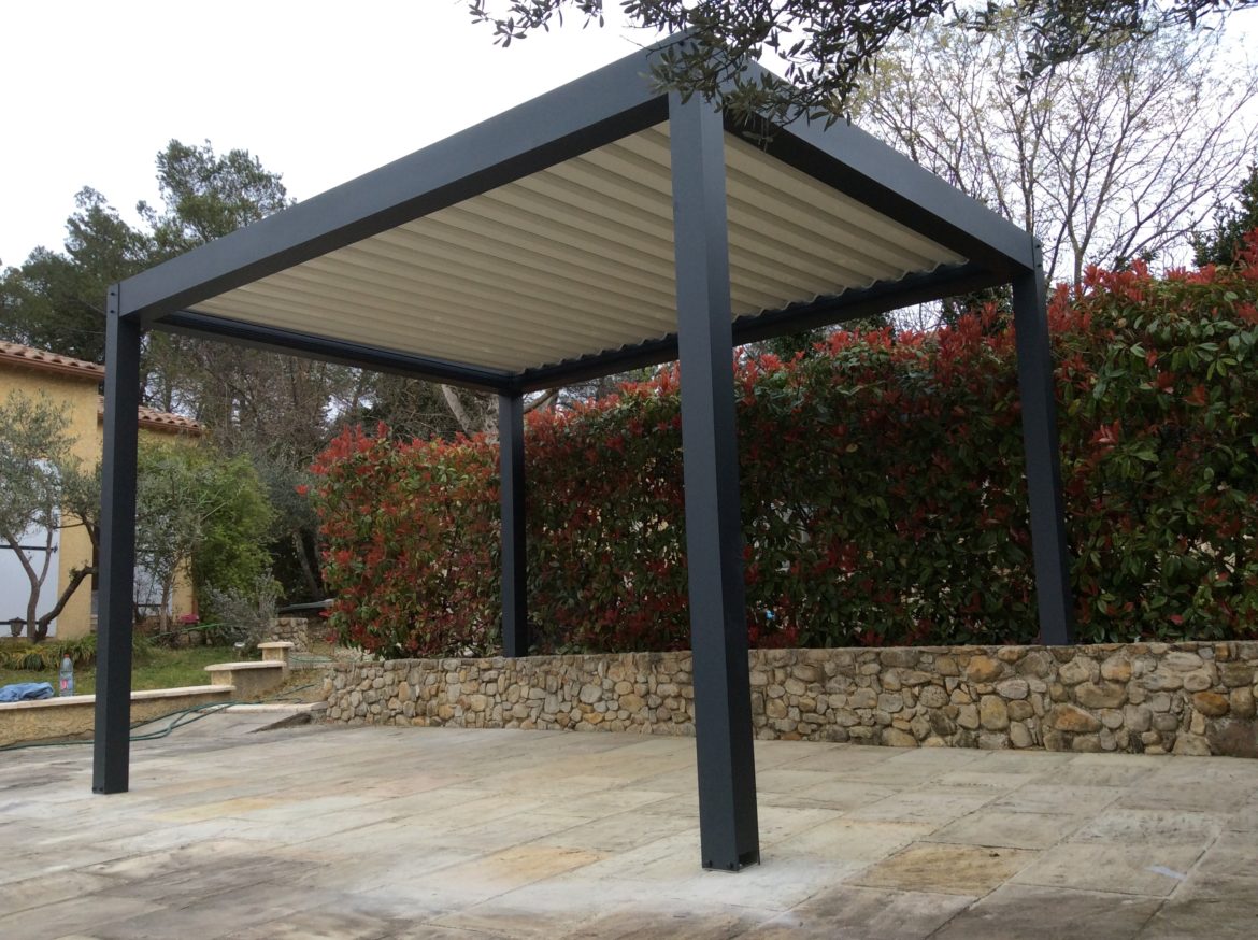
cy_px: 470
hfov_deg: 55.4
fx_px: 1198
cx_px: 629
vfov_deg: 42.8
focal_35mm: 33
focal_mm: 3.3
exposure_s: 1/263
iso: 32
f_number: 2.4
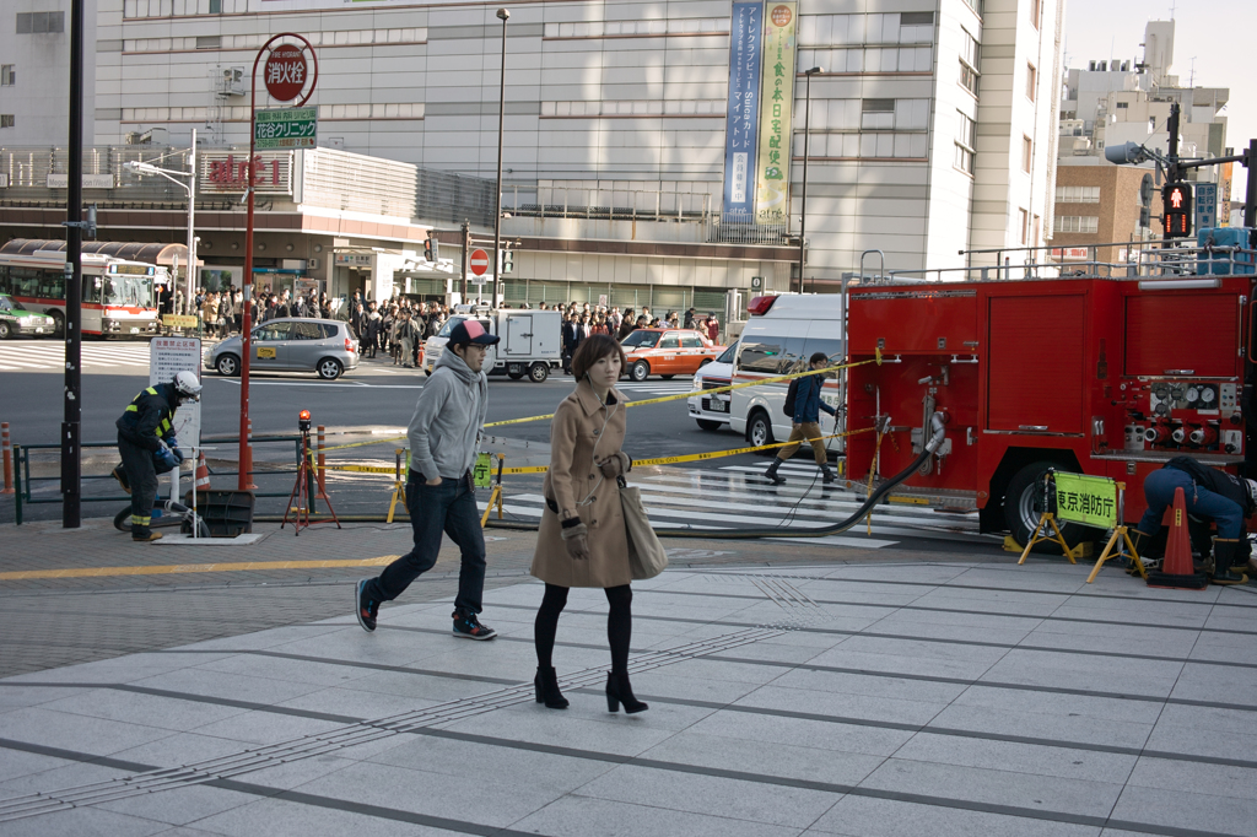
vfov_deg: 32.6
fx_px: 1431
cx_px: 628
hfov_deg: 47.4
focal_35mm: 41
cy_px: 418
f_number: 2.8
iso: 100
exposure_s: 1/400
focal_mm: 24.2
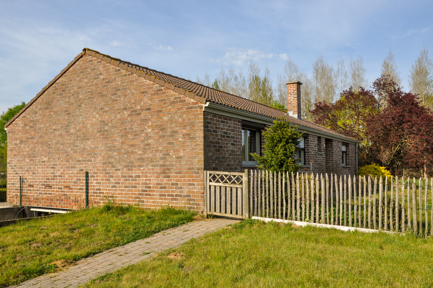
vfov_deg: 41.6
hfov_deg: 59.5
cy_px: 144
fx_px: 378
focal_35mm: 32
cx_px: 216
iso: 200
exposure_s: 1/320
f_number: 9
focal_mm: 21
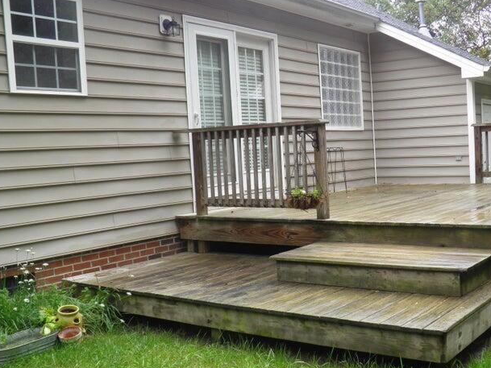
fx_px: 596
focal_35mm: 42
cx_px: 335
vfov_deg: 34.3
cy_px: 203
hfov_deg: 44.0
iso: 50
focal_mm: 5.5
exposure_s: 1/50
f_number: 3.7
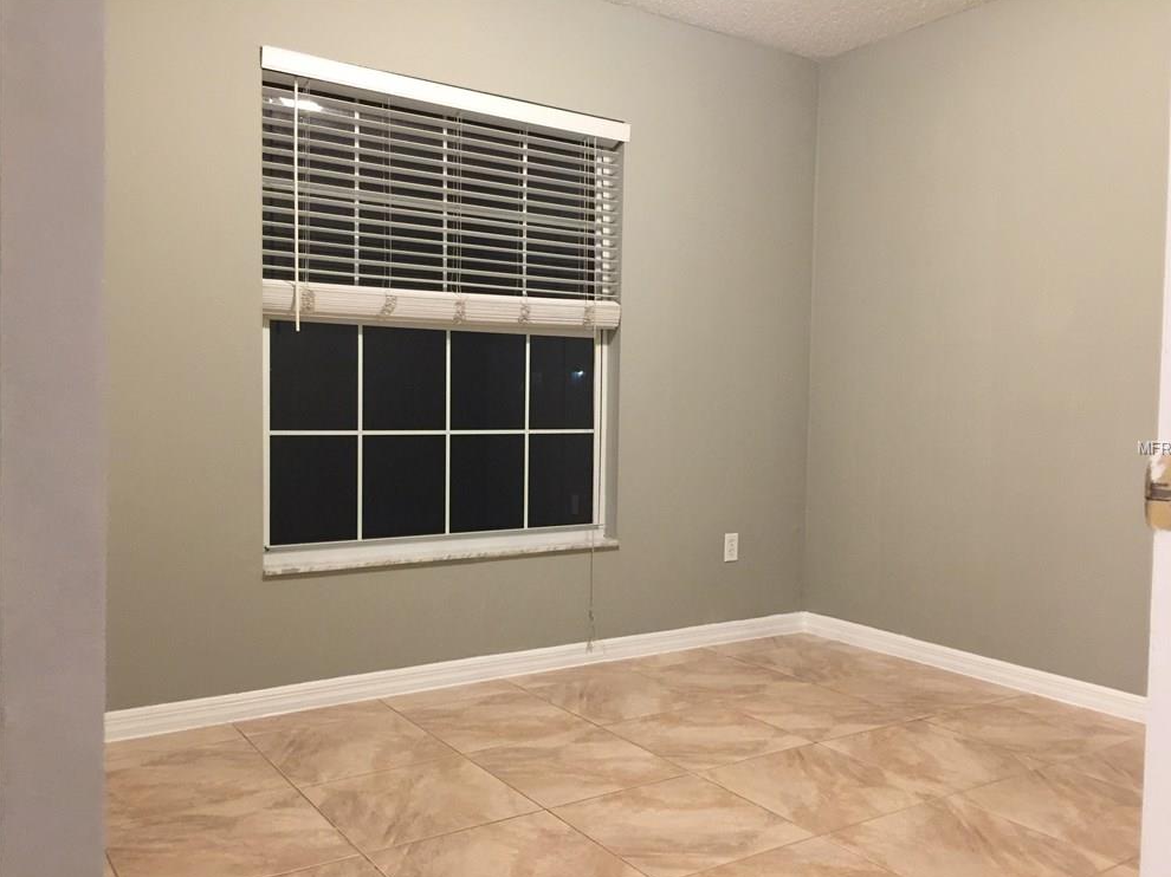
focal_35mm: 30
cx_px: 603
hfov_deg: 60.0
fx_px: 1015
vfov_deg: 46.8
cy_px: 448
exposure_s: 1/15
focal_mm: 4.15
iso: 160
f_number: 2.2
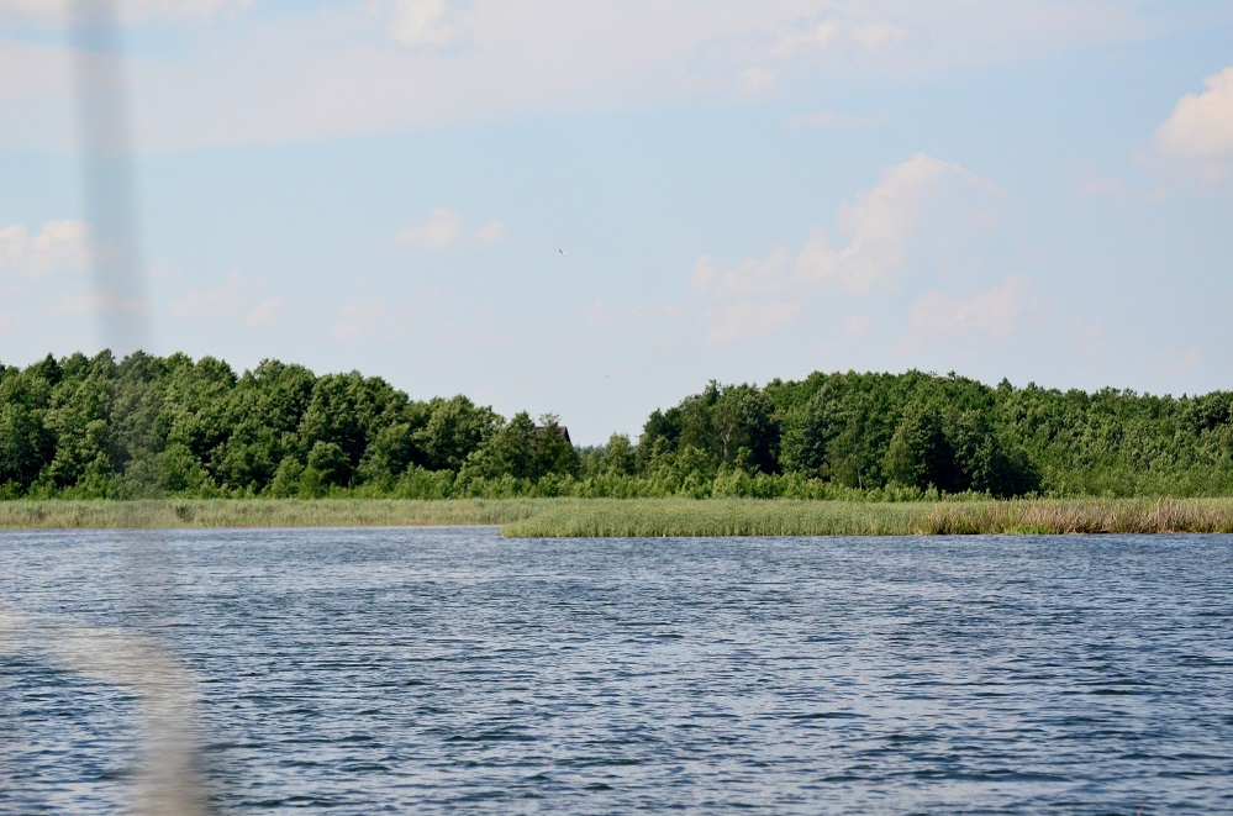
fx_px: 5740
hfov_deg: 12.3
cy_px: 408
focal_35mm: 168
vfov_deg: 8.1
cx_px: 616
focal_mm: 112
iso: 1100
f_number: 5
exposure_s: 1/8000
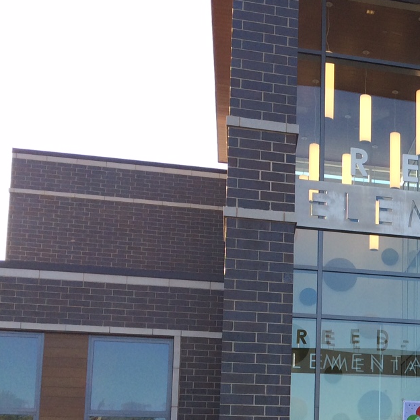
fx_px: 920
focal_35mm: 67
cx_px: 545
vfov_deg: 24.8
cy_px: 394
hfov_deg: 22.9
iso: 32
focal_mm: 4.15
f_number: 2.2
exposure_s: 1/380
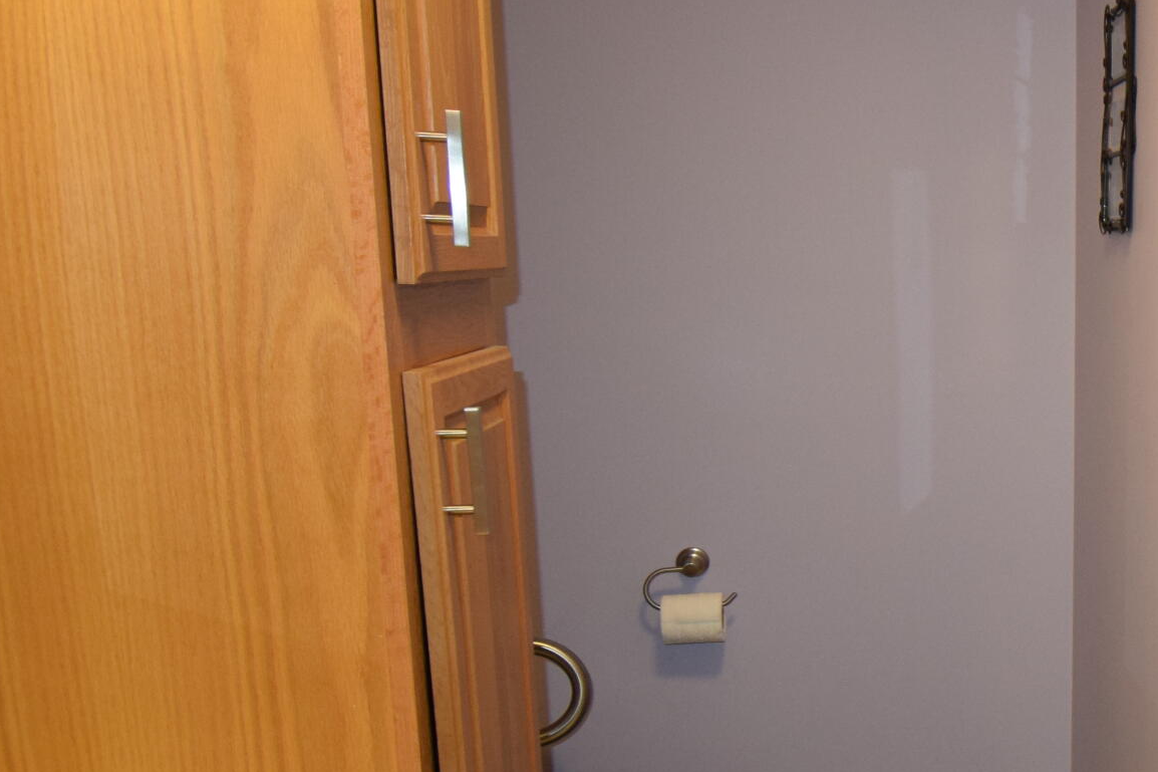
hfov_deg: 38.8
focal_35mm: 39
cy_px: 520
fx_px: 1254
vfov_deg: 33.9
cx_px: 1334
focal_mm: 10
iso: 900
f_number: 4.5
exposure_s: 1/60
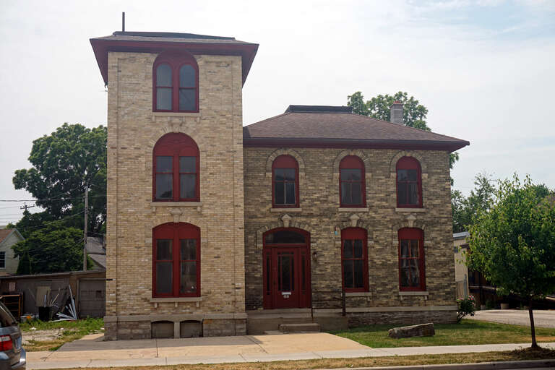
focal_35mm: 45
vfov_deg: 29.9
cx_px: 278
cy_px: 185
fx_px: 694
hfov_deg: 43.6
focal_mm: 30
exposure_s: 1/250
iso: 100
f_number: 9
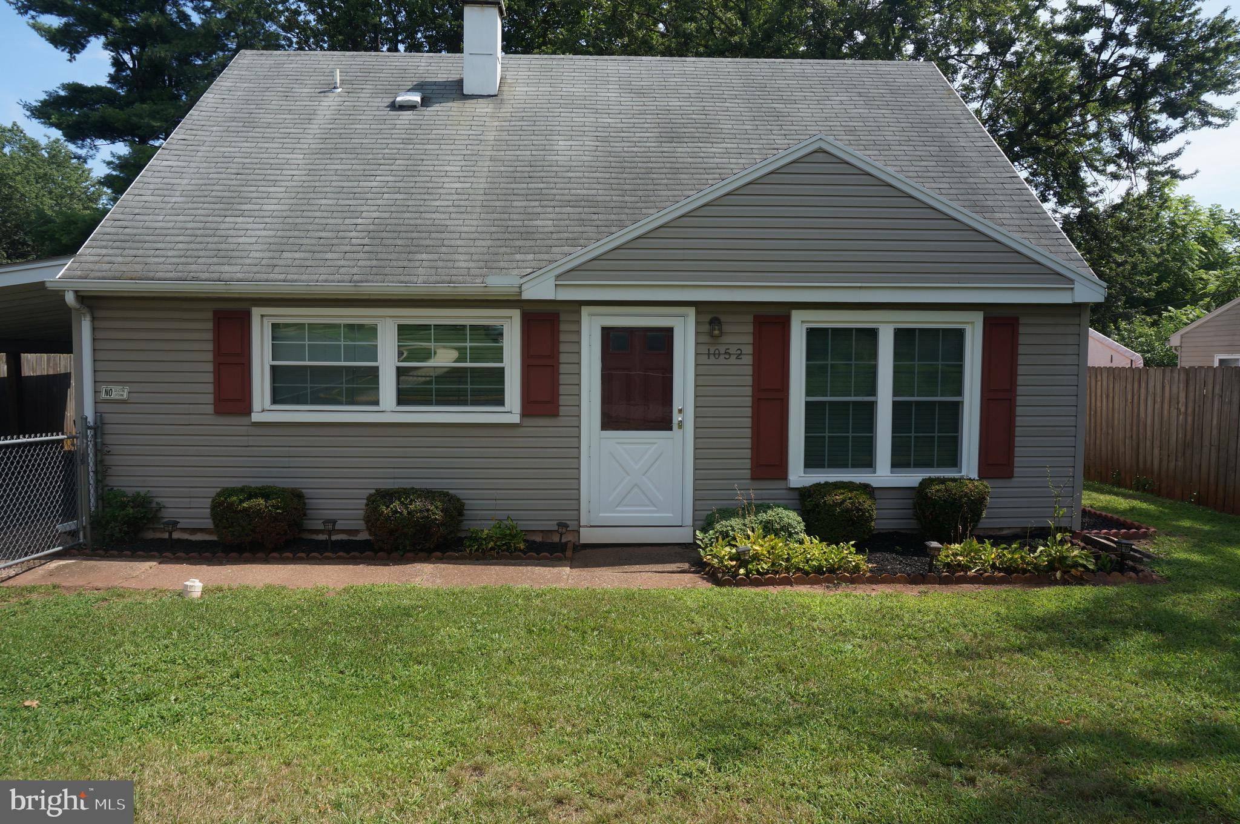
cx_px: 620
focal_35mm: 24
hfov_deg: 73.8
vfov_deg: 53.0
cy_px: 412
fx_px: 826
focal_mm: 16
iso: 100
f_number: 9
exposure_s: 1/160
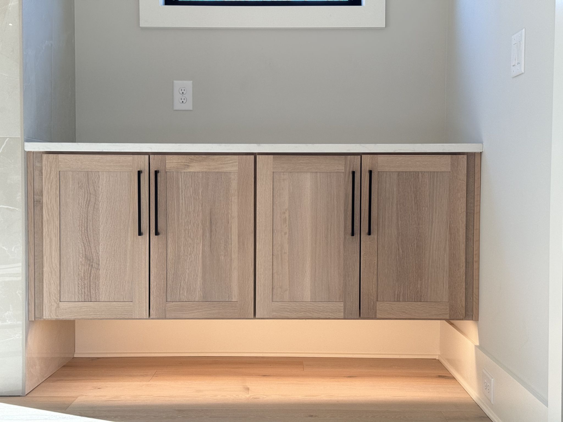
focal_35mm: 48
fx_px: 781
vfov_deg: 30.3
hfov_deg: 39.7
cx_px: 282
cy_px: 211
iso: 100
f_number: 1.78
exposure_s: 1/240
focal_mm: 6.76
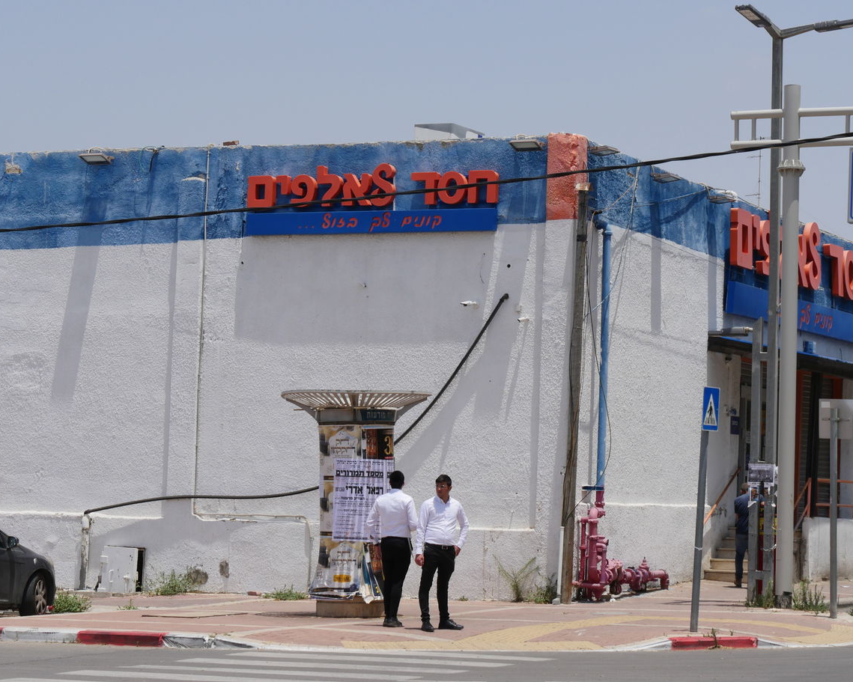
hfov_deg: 20.0
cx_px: 479
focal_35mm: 96
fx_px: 2423
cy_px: 357
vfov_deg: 16.0
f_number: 9
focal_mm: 40
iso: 200
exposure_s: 1/640
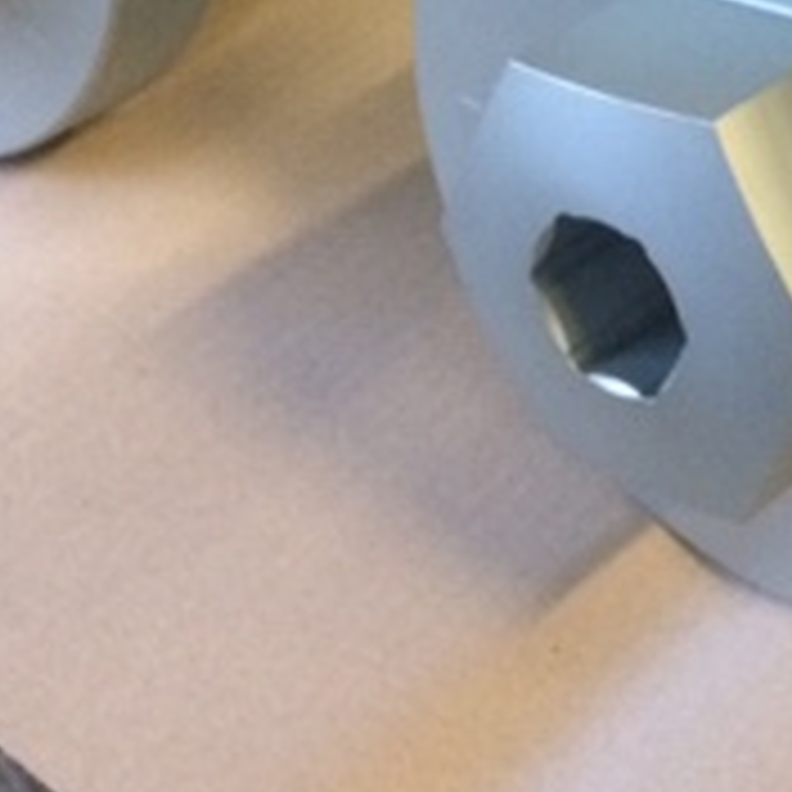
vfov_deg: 17.6
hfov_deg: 18.1
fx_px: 2407
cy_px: -220
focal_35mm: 93
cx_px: 837
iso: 320
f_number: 2.2
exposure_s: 1/17
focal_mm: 4.15
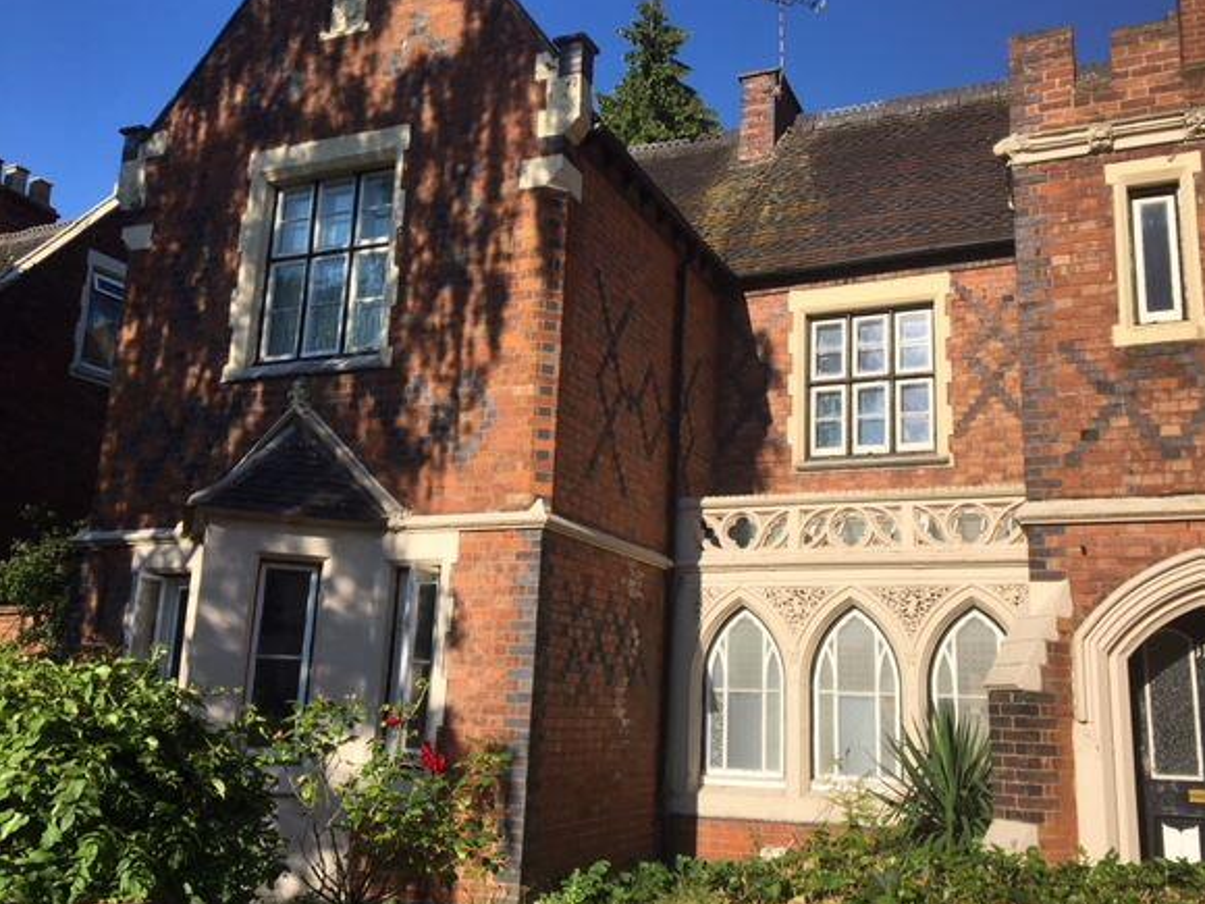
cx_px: 663
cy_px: 453
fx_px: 1114
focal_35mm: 32
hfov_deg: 56.7
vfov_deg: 44.2
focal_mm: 4.15
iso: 25
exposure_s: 1/1637
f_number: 2.2
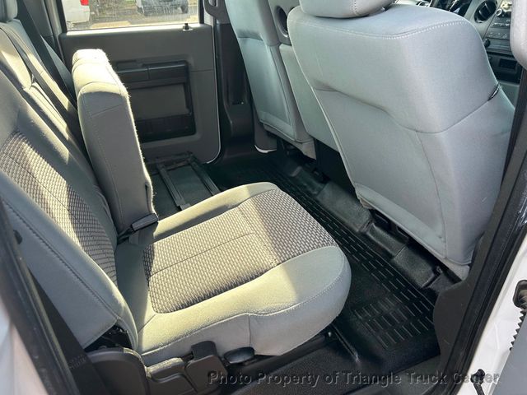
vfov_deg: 53.1
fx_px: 396
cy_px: 198
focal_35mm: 26
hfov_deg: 67.3
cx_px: 264
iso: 50
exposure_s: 1/307
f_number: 1.5
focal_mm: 5.7
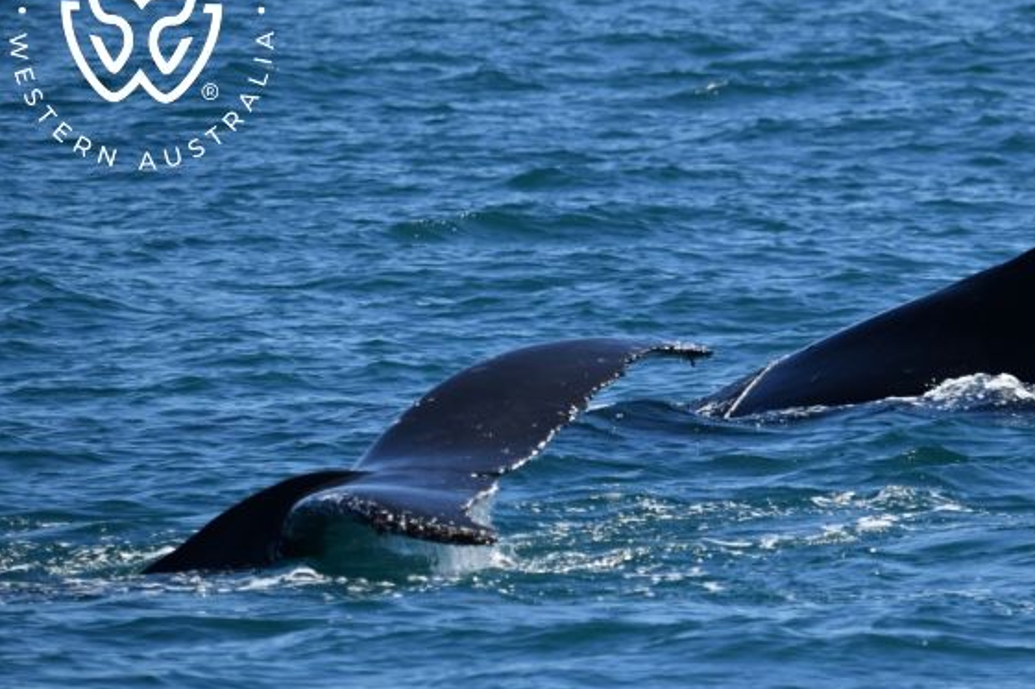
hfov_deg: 3.2
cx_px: 737
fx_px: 18480
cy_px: 387
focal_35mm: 643
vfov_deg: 2.1
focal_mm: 450
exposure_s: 1/8000
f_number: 6
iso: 1000
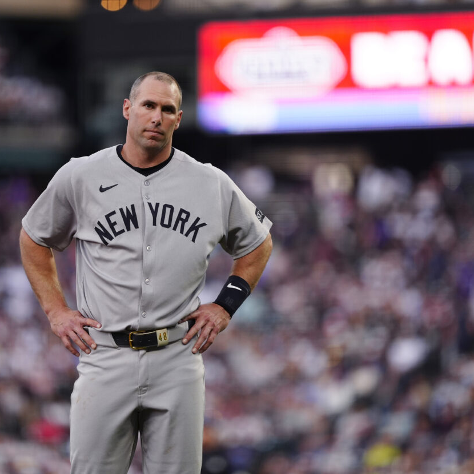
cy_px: 237
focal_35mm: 384
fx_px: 5949
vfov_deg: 4.6
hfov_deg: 4.6
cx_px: 166
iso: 1000
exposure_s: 1/2000
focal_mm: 300
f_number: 2.8
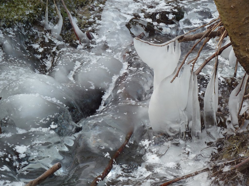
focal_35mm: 128
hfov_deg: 15.4
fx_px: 921
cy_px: 93
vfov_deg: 11.6
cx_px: 124
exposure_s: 1/40
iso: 100
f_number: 4.4
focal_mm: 21
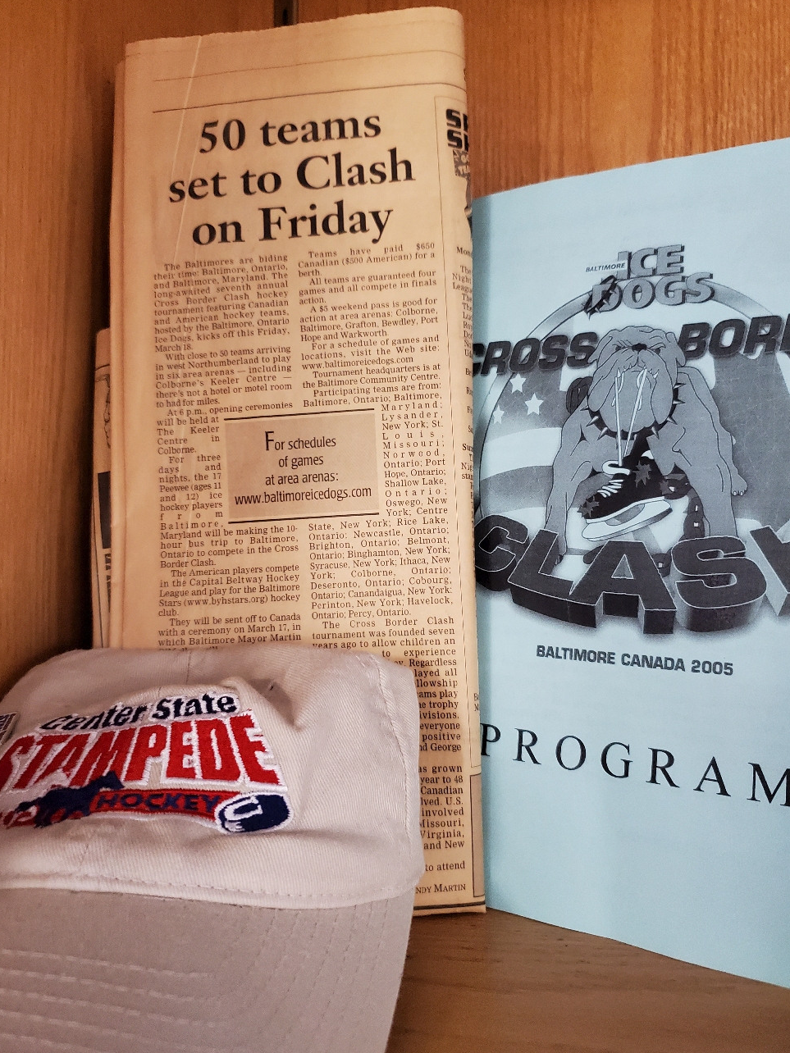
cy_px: 524
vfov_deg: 65.3
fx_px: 822
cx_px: 388
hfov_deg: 51.4
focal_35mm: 27
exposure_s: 1/40
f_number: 1.5
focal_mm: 4.3
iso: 640
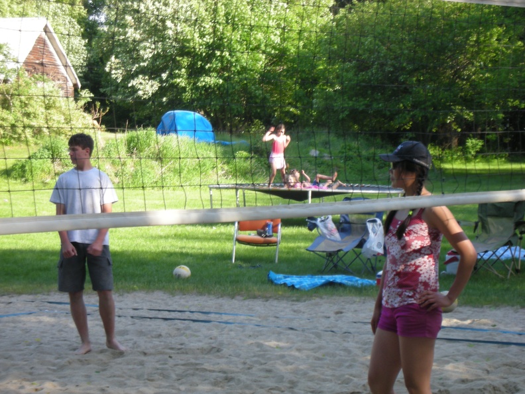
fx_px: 1592
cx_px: 262
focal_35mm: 105
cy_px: 197
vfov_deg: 14.1
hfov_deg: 18.7
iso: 63
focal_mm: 17.4
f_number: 5
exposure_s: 1/60
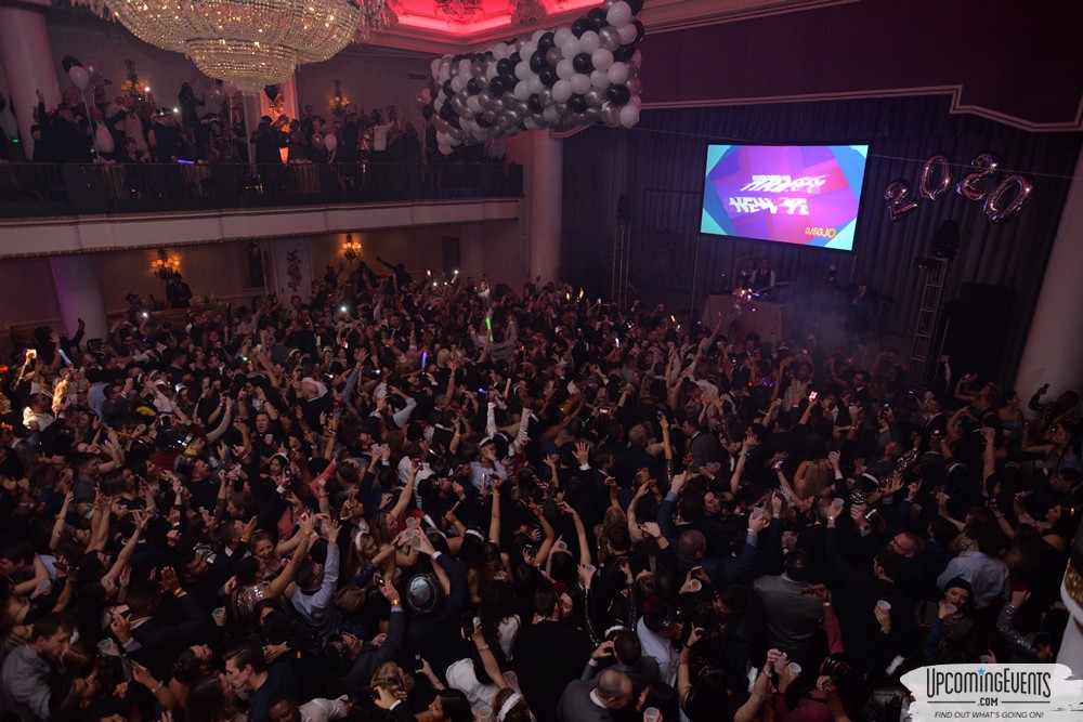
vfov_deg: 61.9
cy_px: 361
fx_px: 602
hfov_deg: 84.0
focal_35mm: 20
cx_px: 542
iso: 2000
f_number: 4
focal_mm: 20
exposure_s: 1/80
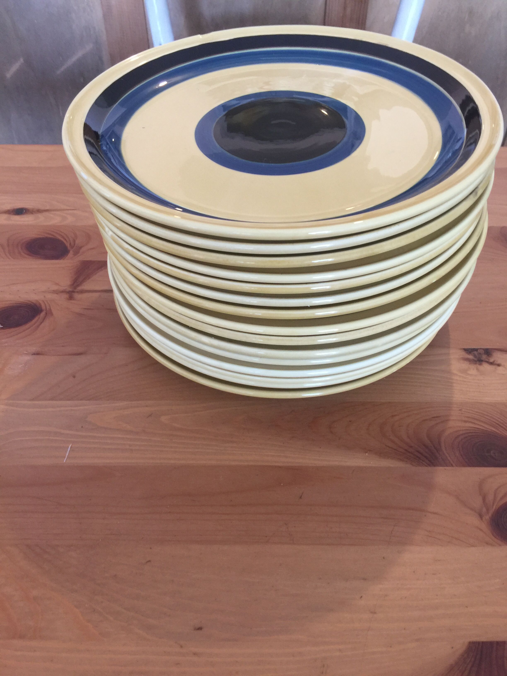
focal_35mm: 29
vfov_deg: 61.7
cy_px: 338
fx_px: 566
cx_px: 254
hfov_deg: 48.2
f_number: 2.2
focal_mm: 4.15
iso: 64
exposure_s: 1/17
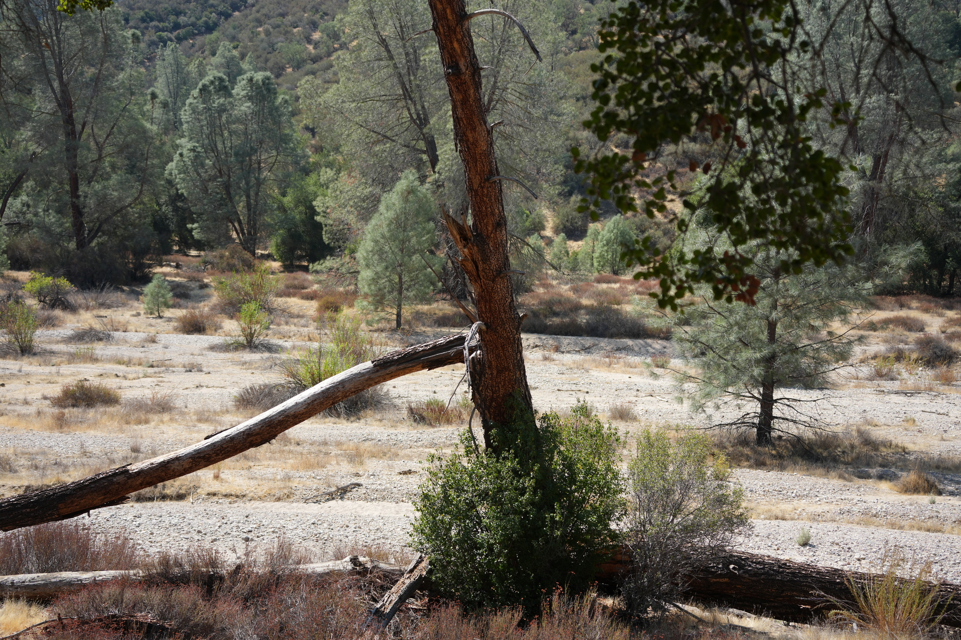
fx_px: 1335
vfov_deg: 27.0
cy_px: 320
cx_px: 480
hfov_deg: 39.6
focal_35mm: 50
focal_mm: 50
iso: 320
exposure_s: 1/1000
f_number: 4.5
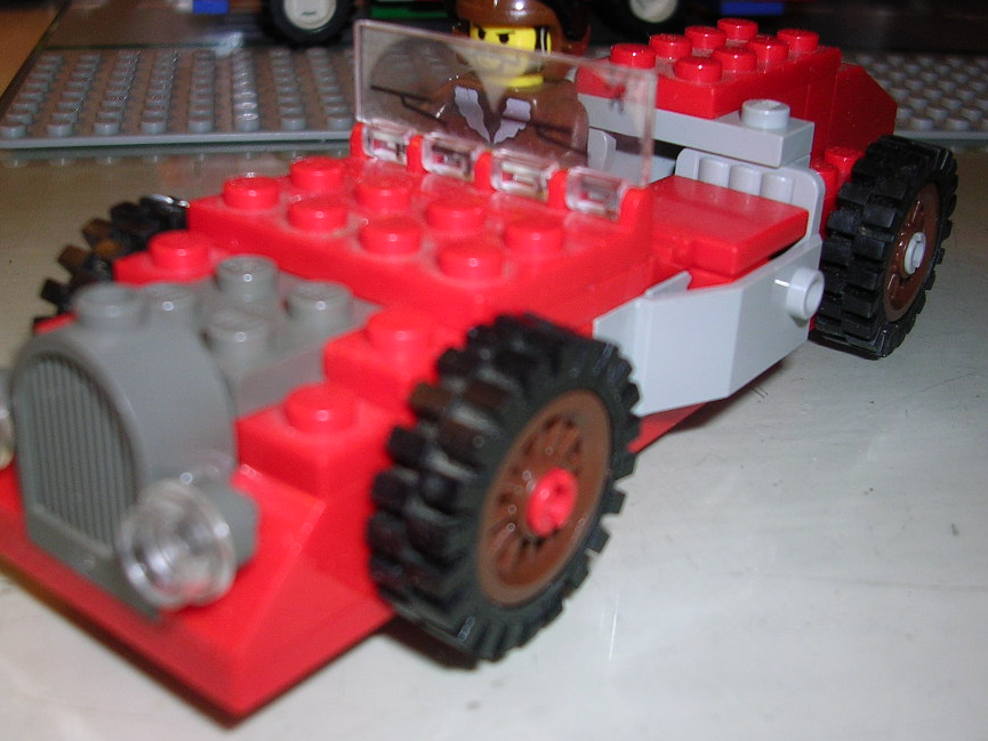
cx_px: 465
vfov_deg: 32.2
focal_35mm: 45
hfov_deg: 42.1
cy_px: 359
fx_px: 1285
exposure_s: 1/60.1
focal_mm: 5.8
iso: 50
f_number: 2.8
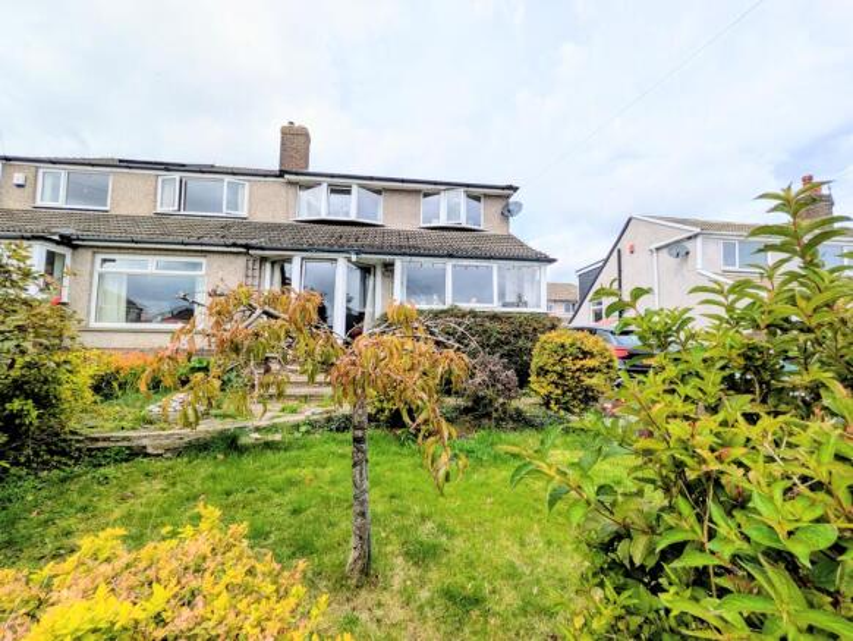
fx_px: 345
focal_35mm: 14
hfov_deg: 102.0
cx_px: 426
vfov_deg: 85.7
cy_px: 320
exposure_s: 1/1605
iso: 50
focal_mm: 1.83
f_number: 2.2
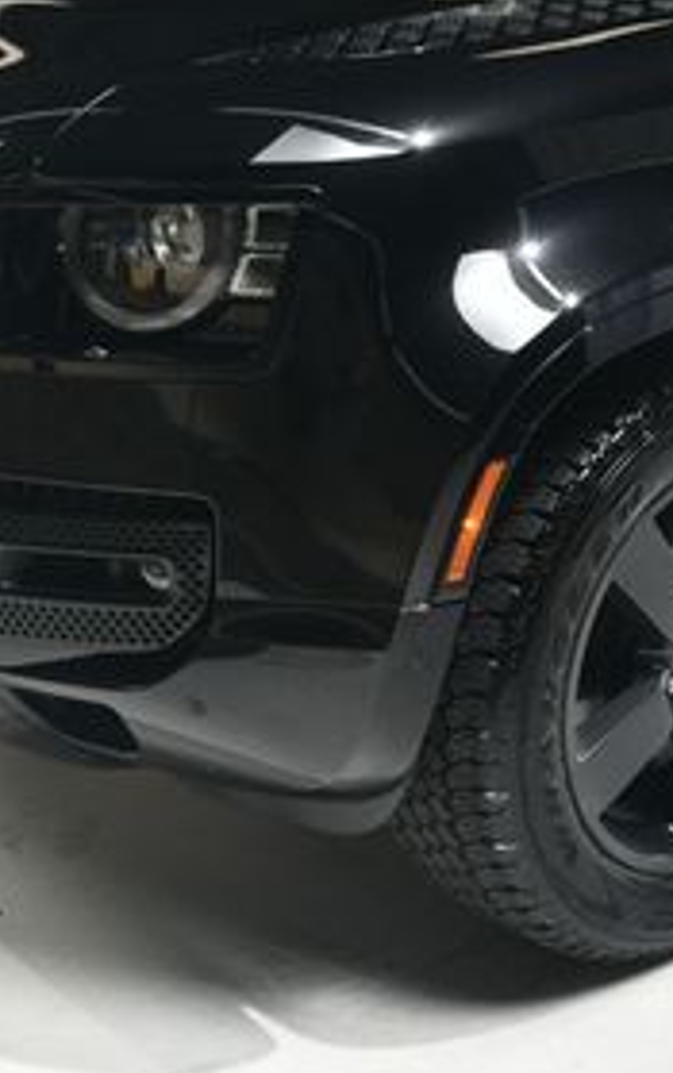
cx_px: 669
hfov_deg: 18.2
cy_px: 288
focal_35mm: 70
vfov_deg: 29.0
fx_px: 2049
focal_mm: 20
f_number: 10
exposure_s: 1/160
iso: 100
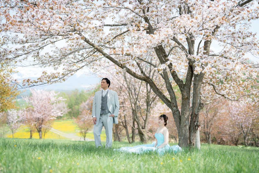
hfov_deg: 39.6
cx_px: 130
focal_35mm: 50
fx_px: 360
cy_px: 86
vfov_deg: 27.0
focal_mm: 50
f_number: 2
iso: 200
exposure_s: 1/2500
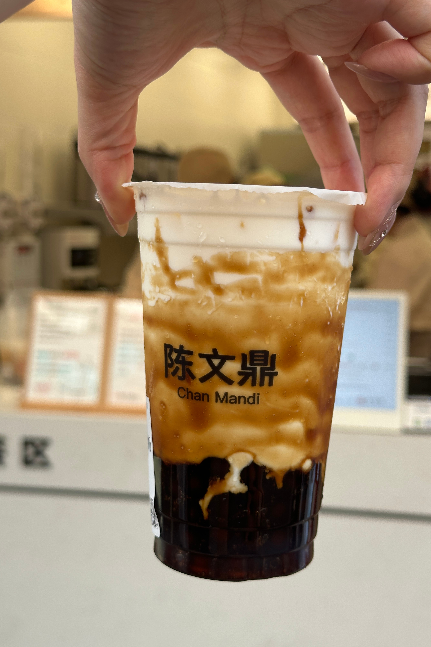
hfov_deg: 27.0
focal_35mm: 50
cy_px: 324
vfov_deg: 39.6
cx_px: 231
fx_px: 898
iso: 64
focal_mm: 6.86
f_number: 1.78
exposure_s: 1/431
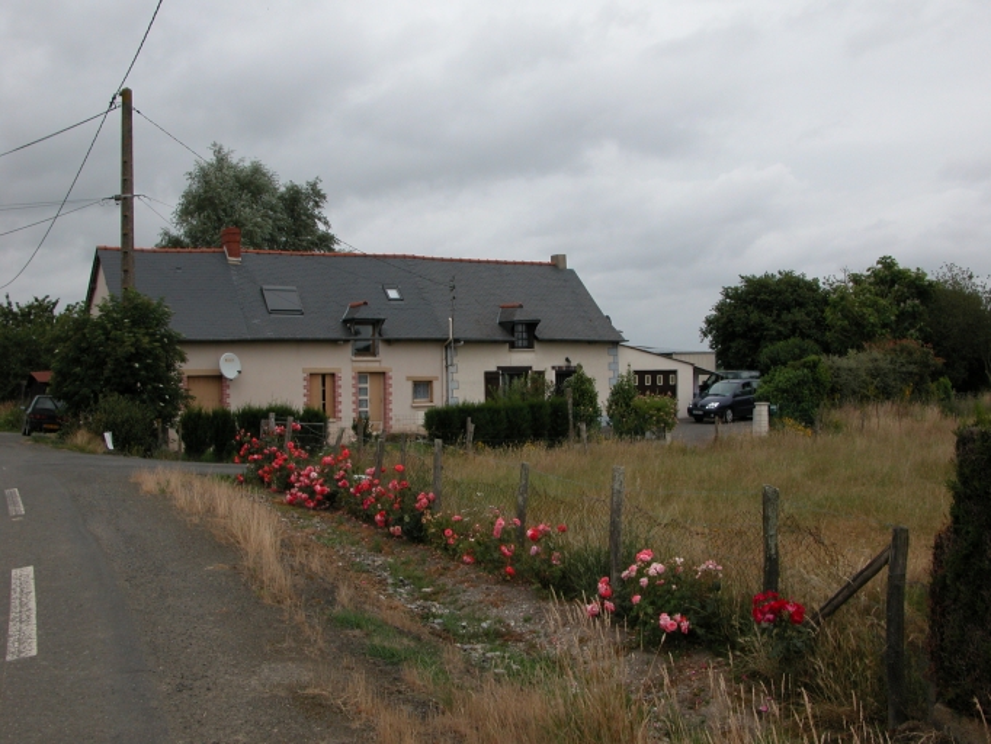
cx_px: 496
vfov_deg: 40.7
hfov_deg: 52.6
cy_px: 372
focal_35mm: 35
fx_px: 1002
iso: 100
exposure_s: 1/341
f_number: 6.3
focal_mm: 8.9
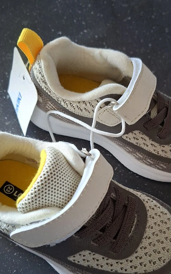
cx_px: 106
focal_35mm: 35
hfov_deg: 36.1
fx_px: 261
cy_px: 150
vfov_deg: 55.2
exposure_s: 1/25
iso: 400
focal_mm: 5.54
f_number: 1.8
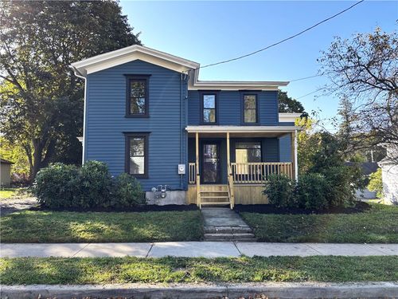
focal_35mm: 26
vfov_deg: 53.1
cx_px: 199
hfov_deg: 67.3
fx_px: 299
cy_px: 150
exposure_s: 1/280
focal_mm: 5.96
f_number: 1.6
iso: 50
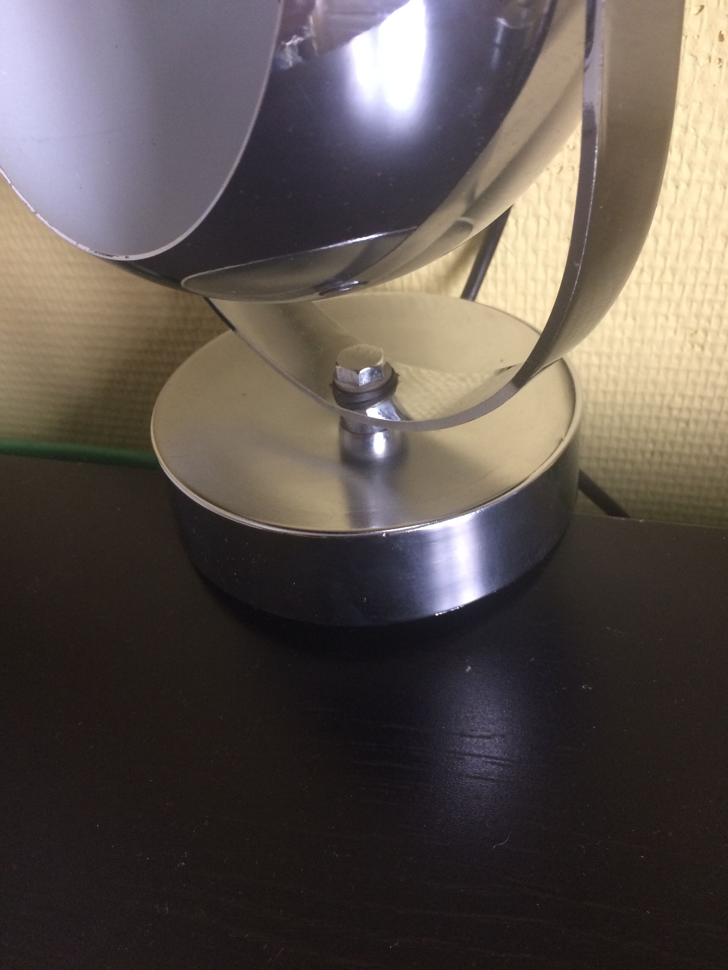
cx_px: 364
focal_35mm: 29
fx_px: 813
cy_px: 485
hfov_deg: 48.2
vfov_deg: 61.7
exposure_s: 1/33
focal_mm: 4.15
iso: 160
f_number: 2.2
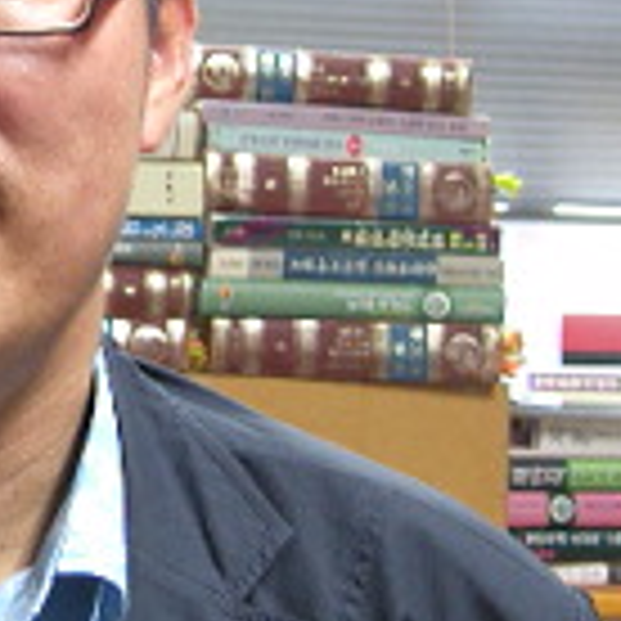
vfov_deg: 12.2
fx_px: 2902
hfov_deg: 11.9
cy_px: 261
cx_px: -158
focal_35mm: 143
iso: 100
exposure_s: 1/10
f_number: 2.5
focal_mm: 9
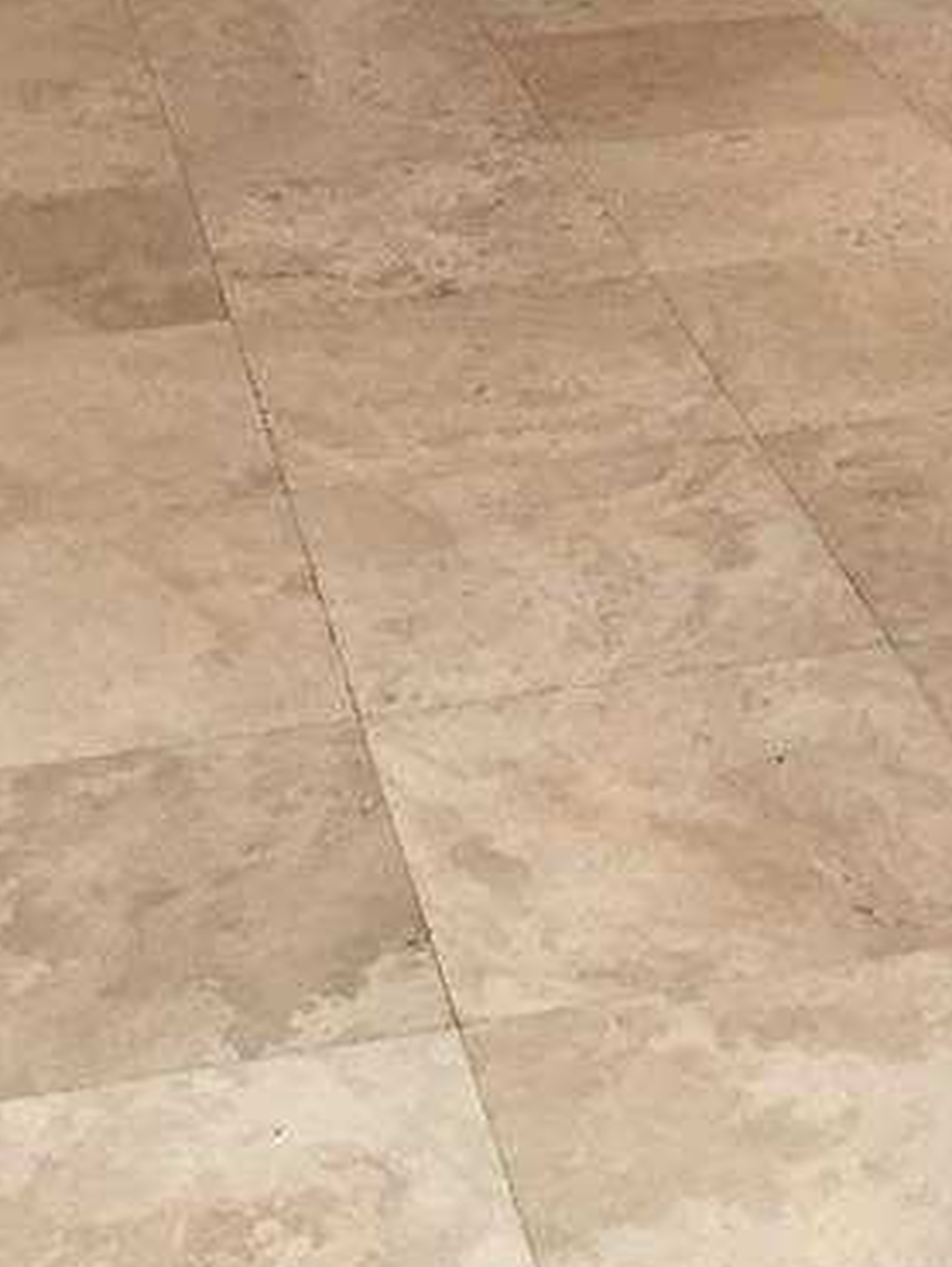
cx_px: 825
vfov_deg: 18.8
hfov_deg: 15.6
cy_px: -524
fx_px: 3443
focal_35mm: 94
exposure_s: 1/30
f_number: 2.2
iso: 40
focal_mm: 4.15
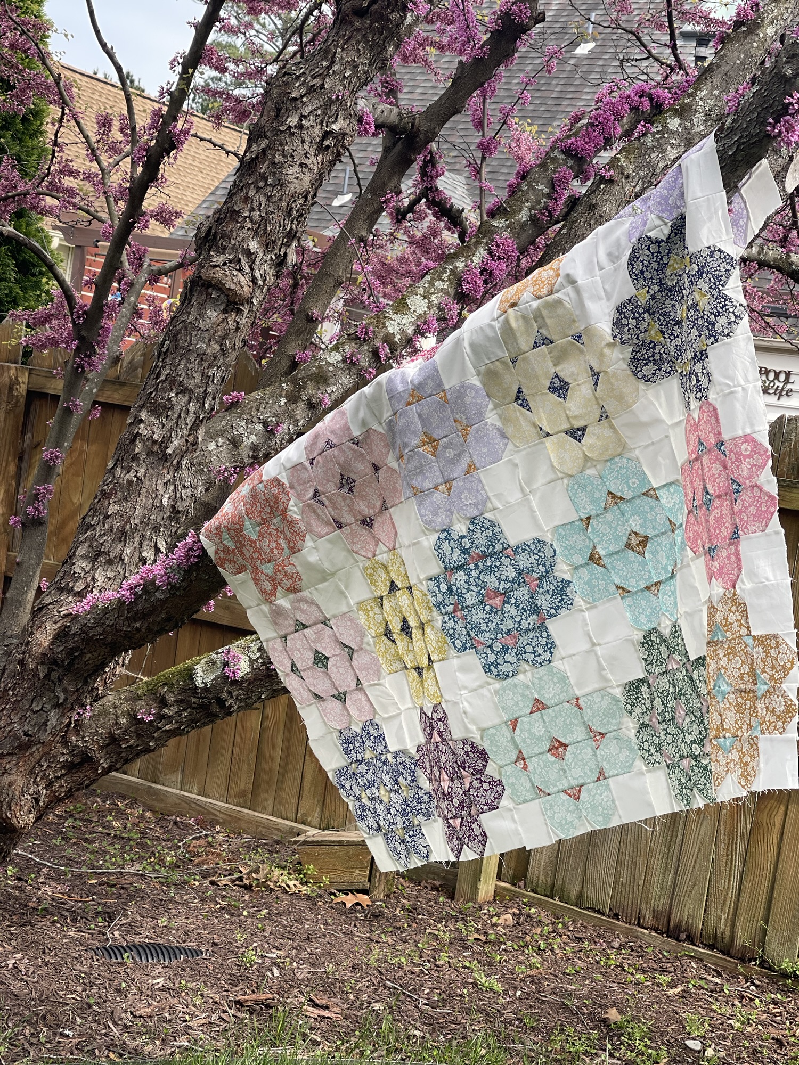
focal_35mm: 64
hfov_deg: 22.9
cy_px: 532
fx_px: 1970
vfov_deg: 30.3
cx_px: 400
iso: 32
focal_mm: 7.5
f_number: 2.2
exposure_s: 1/413
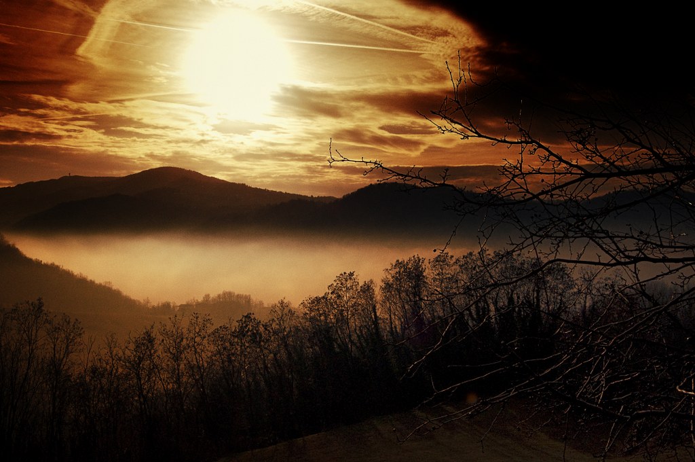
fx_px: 694
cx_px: 348
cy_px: 231
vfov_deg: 36.8
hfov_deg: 53.2
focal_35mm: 36
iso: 1250
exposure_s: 1/2000
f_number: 22
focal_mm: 24
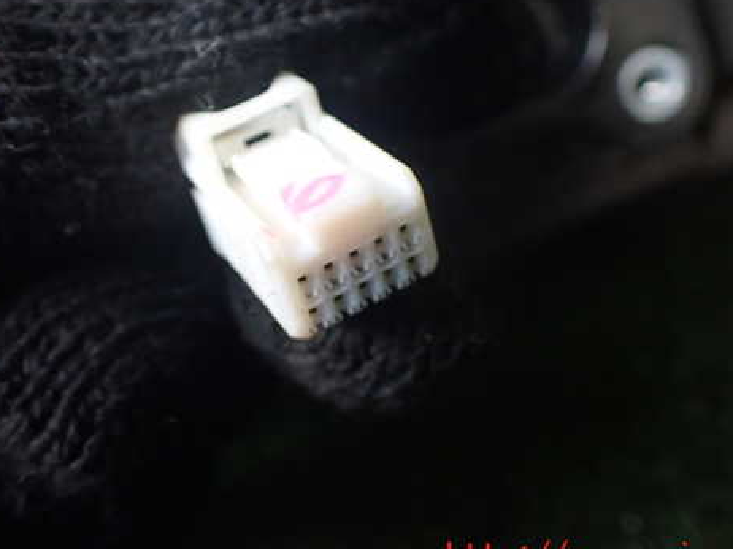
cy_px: 221
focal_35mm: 39
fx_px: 825
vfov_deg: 36.7
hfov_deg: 47.8
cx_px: 328
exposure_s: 1/125
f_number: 2.3
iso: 800
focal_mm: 5.4
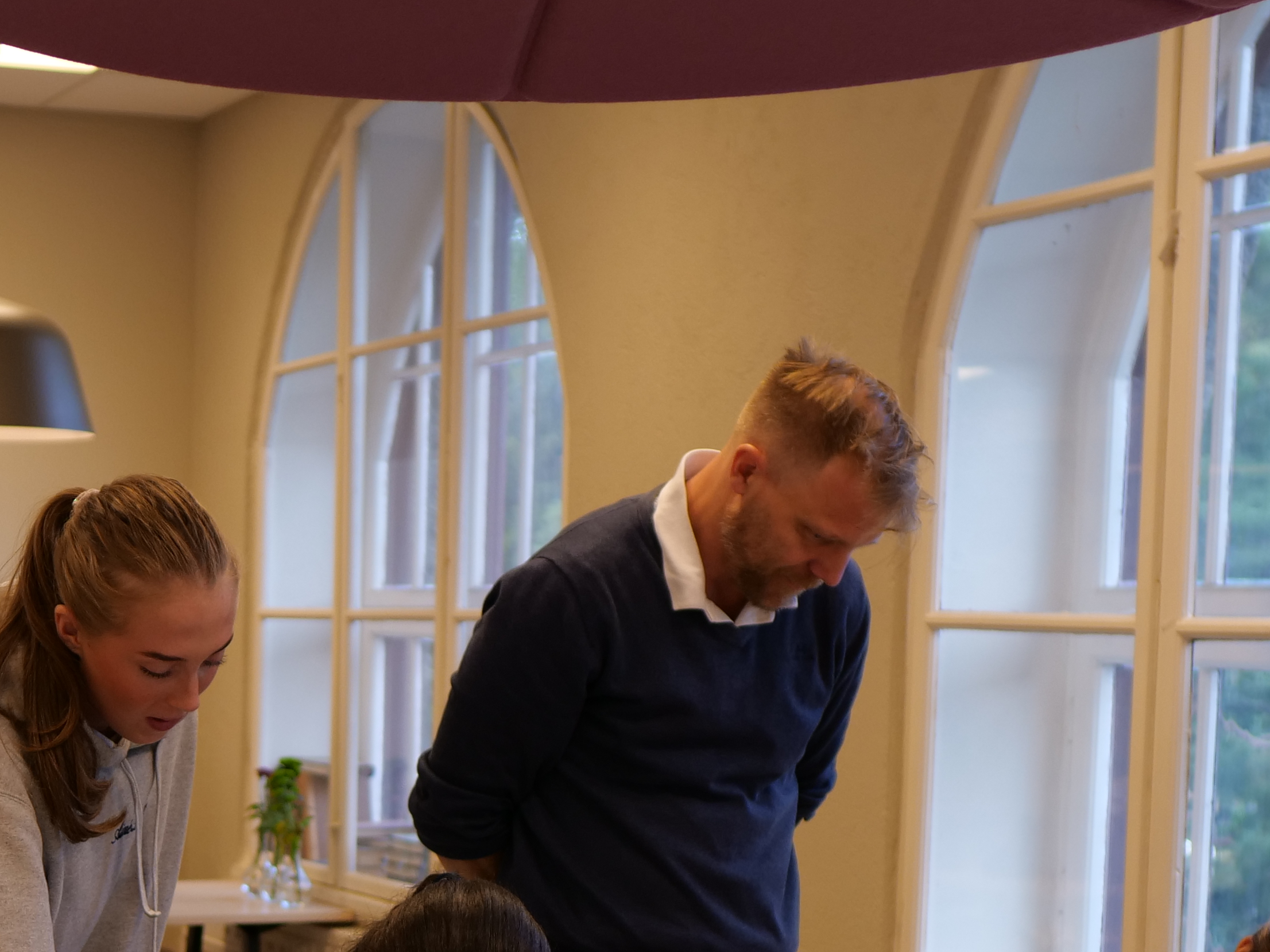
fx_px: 2752
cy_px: 863
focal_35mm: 75
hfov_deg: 25.7
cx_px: 316
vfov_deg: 19.3
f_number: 1.8
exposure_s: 1/200
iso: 200
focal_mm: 16
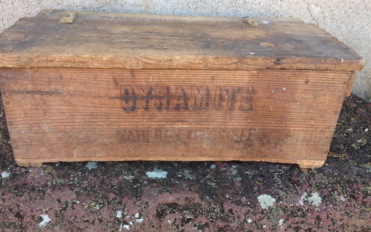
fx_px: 384
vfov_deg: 33.5
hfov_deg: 51.5
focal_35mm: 38
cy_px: 102
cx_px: 182
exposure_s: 1/60
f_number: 2.4
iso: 50
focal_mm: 4.28
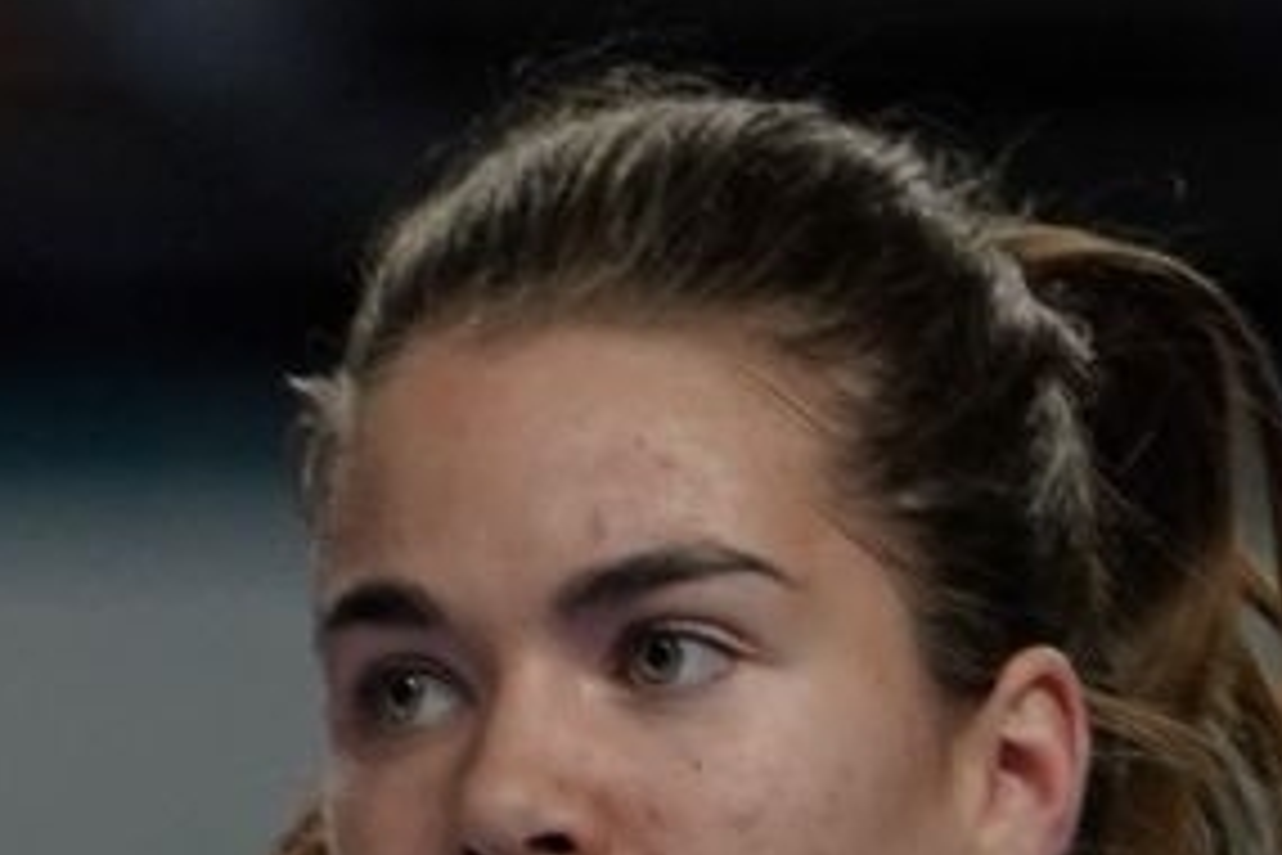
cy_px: 2088
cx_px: -1116
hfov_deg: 1.1
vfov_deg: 0.8
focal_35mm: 1821
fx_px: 64843
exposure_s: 1/1000
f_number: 2.8
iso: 800
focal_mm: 192
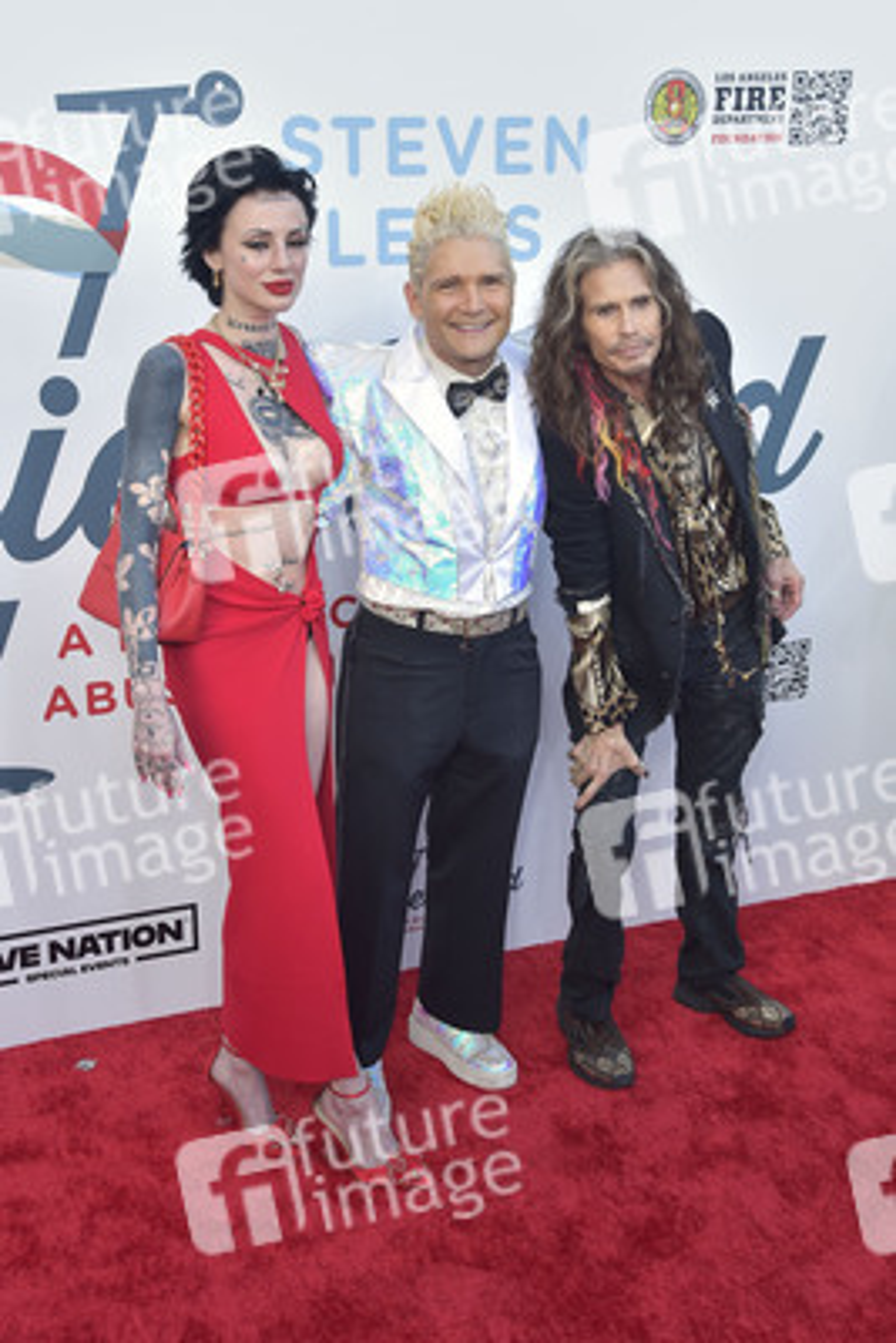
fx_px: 1641
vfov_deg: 44.5
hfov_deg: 30.5
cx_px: 448
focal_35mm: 44
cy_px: 672
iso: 500
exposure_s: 1/250
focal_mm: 44
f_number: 6.3
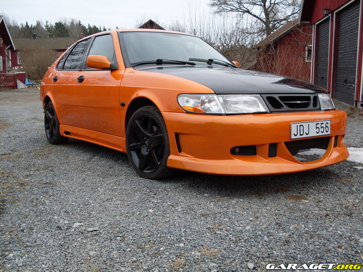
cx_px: 182
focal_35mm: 38
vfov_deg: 37.7
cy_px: 136
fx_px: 398
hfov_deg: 49.0
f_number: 2.8
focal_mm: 6.3
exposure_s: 1/250
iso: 80
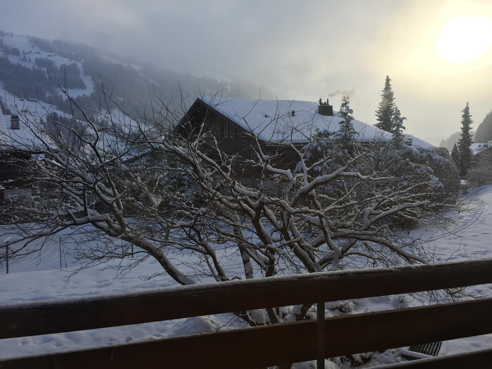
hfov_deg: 61.7
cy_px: 184
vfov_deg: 48.2
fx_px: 412
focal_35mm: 29
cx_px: 246
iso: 32
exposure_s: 1/1464
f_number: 2.2
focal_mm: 4.15
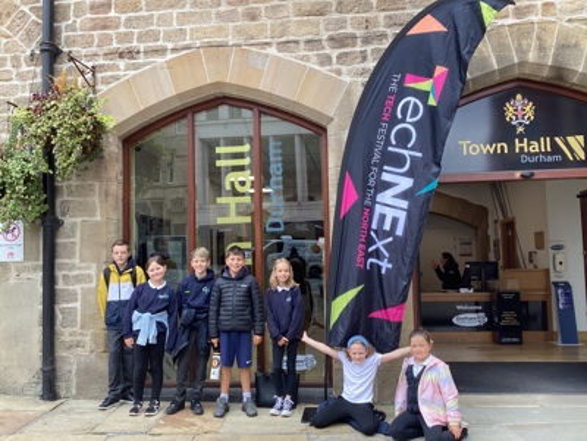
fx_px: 526
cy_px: 220
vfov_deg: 45.4
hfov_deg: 58.4
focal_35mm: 31
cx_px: 294
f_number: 2.4
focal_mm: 3.3
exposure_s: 1/100
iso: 25
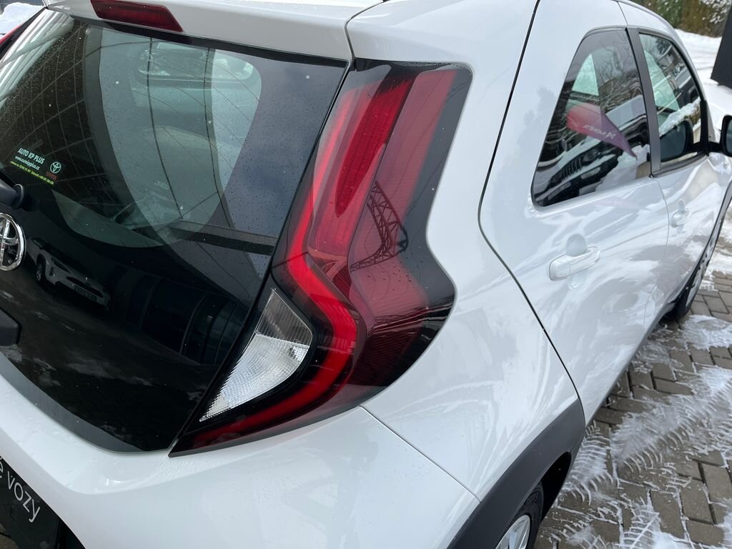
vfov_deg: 53.1
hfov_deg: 67.3
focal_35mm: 26
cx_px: 366
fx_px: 550
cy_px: 274
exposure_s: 1/1802
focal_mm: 5.1
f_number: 1.6
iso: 50
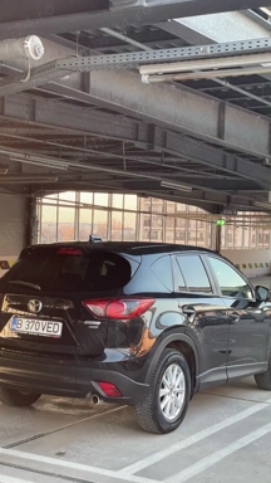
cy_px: 245
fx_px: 754
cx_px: 137
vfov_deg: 35.4
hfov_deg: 20.4
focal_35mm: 59
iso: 200
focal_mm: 6
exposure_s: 1/99
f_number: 2
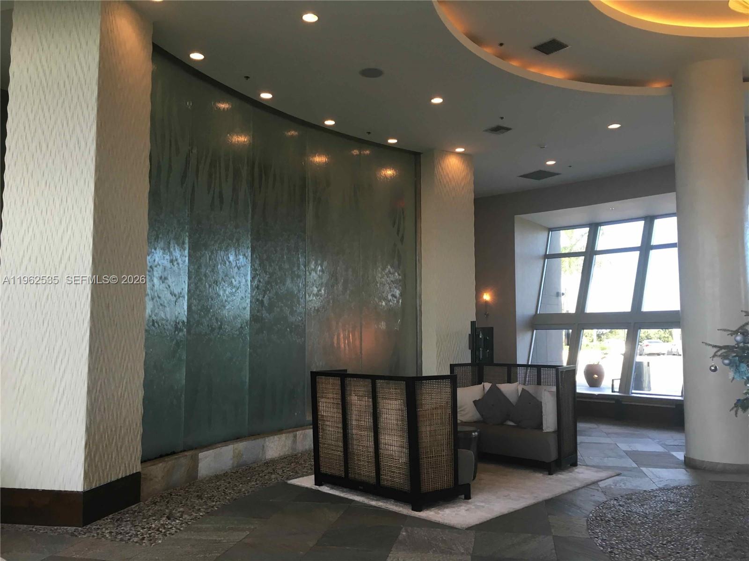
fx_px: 627
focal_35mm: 29
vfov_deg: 48.2
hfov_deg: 61.7
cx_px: 374
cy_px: 280
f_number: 2.2
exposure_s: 1/30
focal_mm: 4.15
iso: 25
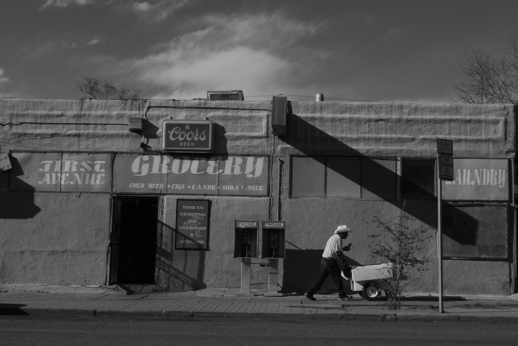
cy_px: 173
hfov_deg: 41.1
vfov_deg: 28.2
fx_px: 691
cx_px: 259
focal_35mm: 48
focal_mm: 32
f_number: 22
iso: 400
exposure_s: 1/200
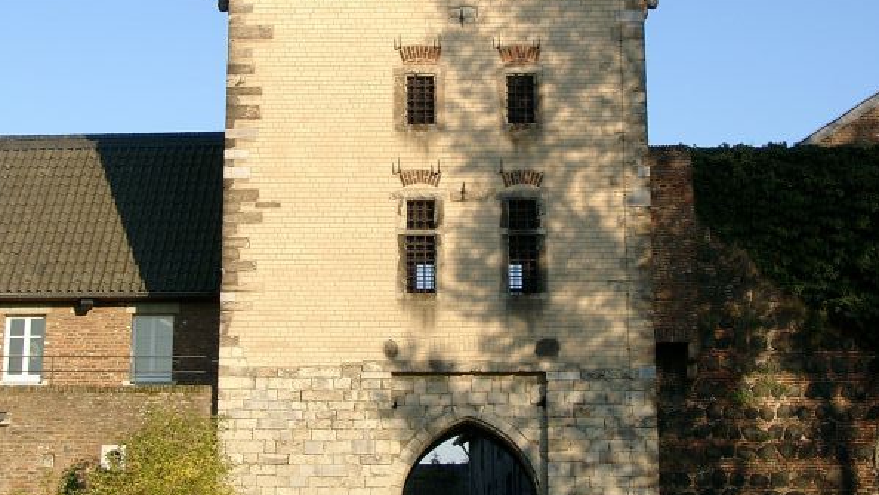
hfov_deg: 30.6
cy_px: 132
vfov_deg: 17.4
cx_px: 442
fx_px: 1608
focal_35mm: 69
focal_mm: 9.82
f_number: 4
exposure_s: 1/425
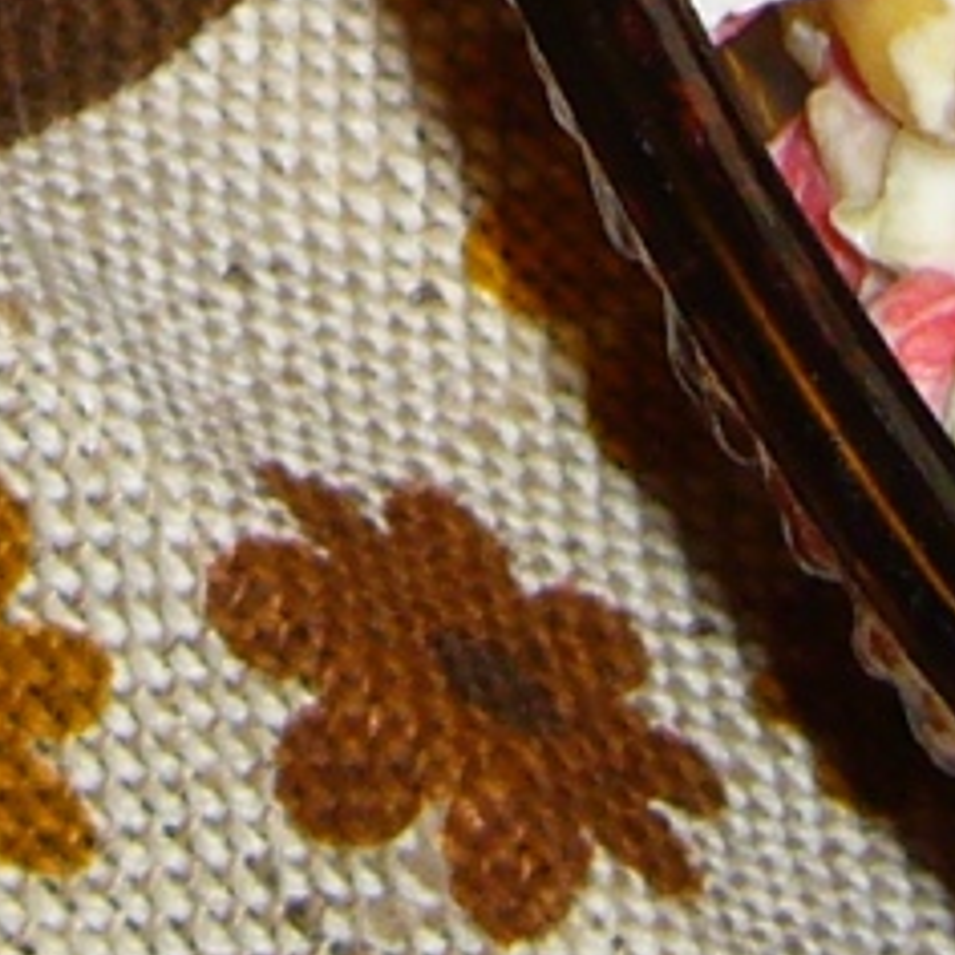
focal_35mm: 235
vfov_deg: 7.0
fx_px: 7335
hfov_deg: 7.4
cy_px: -1287
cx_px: 227
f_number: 2.8
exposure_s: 1/30
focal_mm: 5.8
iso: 100
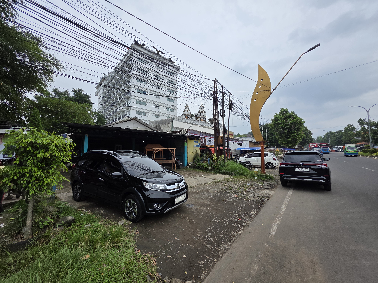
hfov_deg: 106.2
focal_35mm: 13
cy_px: 142
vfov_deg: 89.9
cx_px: 189
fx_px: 142
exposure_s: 1/2043
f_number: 1.9
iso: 40
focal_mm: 2.2
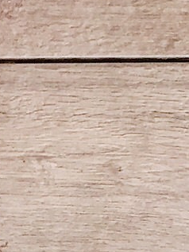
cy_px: 232
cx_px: -310
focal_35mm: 160
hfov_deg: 8.3
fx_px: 1164
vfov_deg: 12.2
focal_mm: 3.99
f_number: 1.8
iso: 64
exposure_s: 1/120
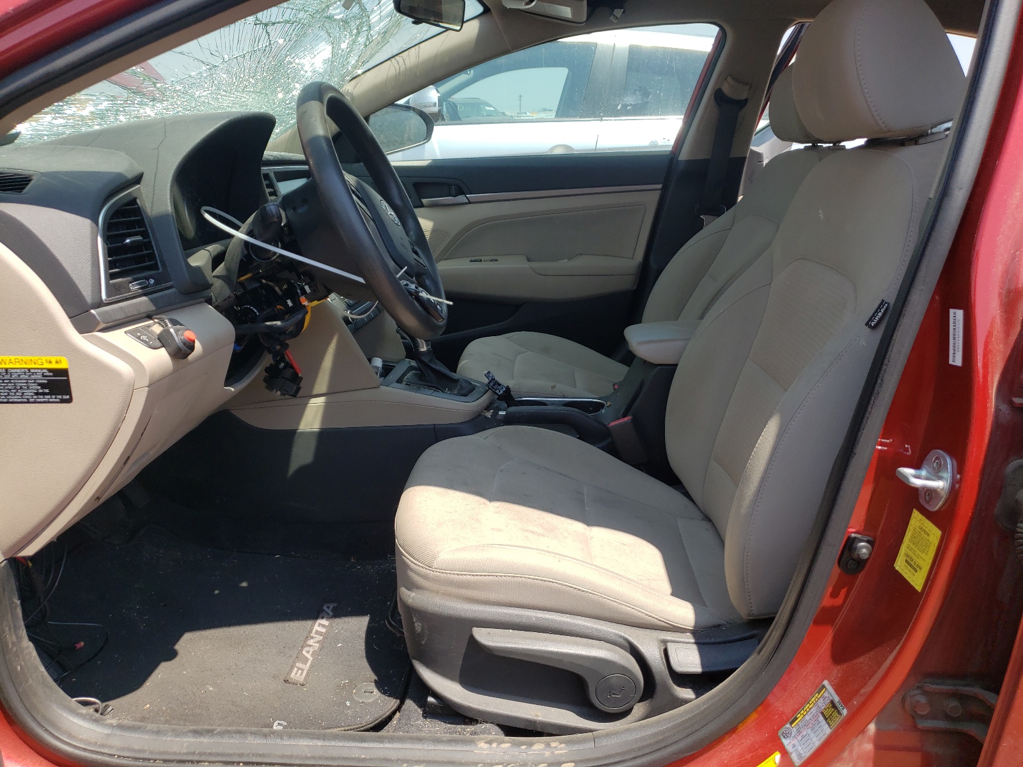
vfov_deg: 53.1
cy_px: 384
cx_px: 512
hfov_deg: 67.3
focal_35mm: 26
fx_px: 768
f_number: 1.5
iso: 50
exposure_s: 1/1250
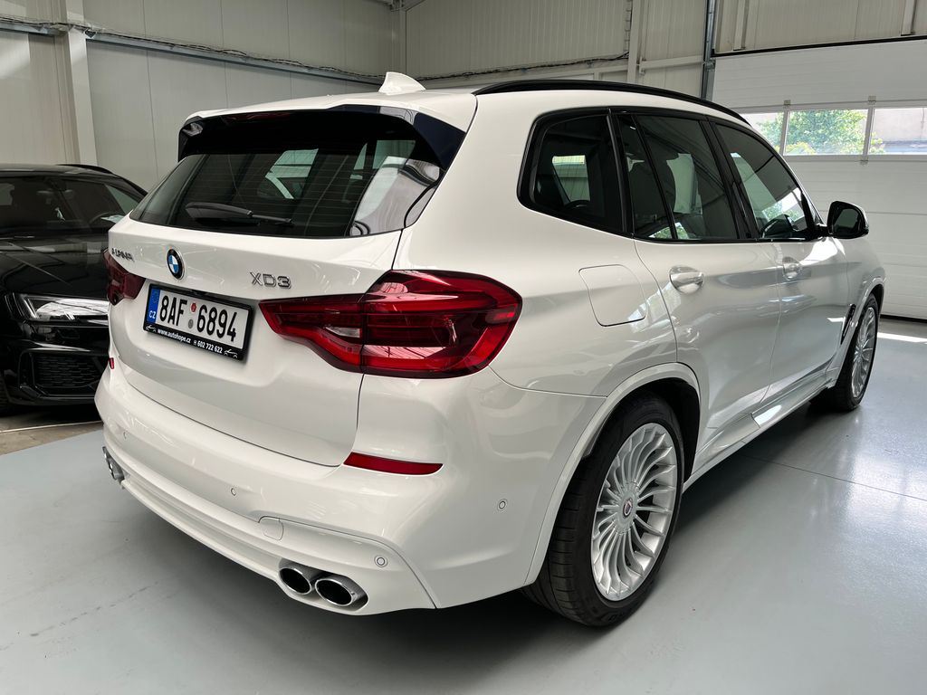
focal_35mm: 26
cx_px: 464
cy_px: 348
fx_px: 696
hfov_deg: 67.3
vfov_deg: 53.1
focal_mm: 5.1
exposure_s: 1/151
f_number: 1.6
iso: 32
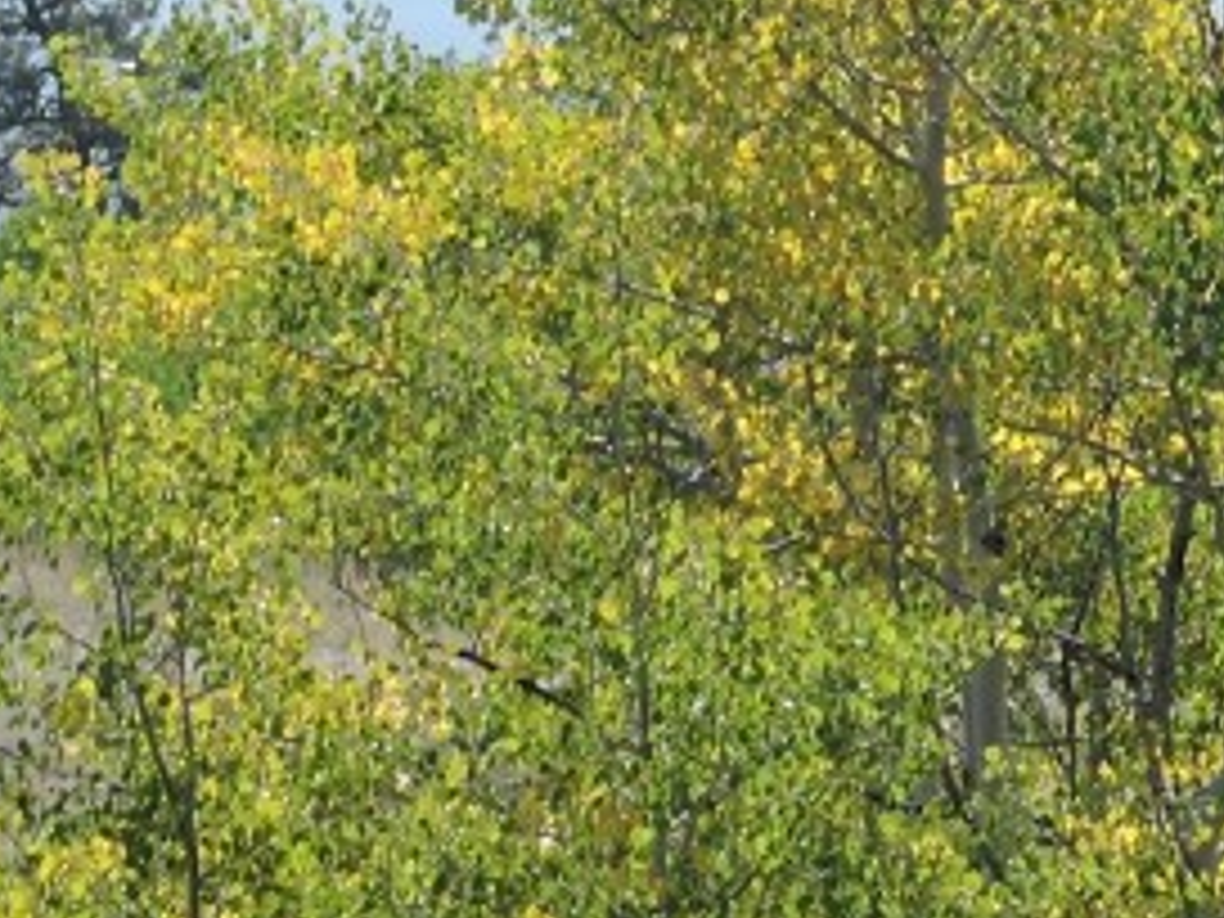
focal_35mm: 697
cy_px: 238
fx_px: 24645
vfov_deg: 2.1
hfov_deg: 2.8
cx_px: -500
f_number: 4.6
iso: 100
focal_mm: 33
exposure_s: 1/400
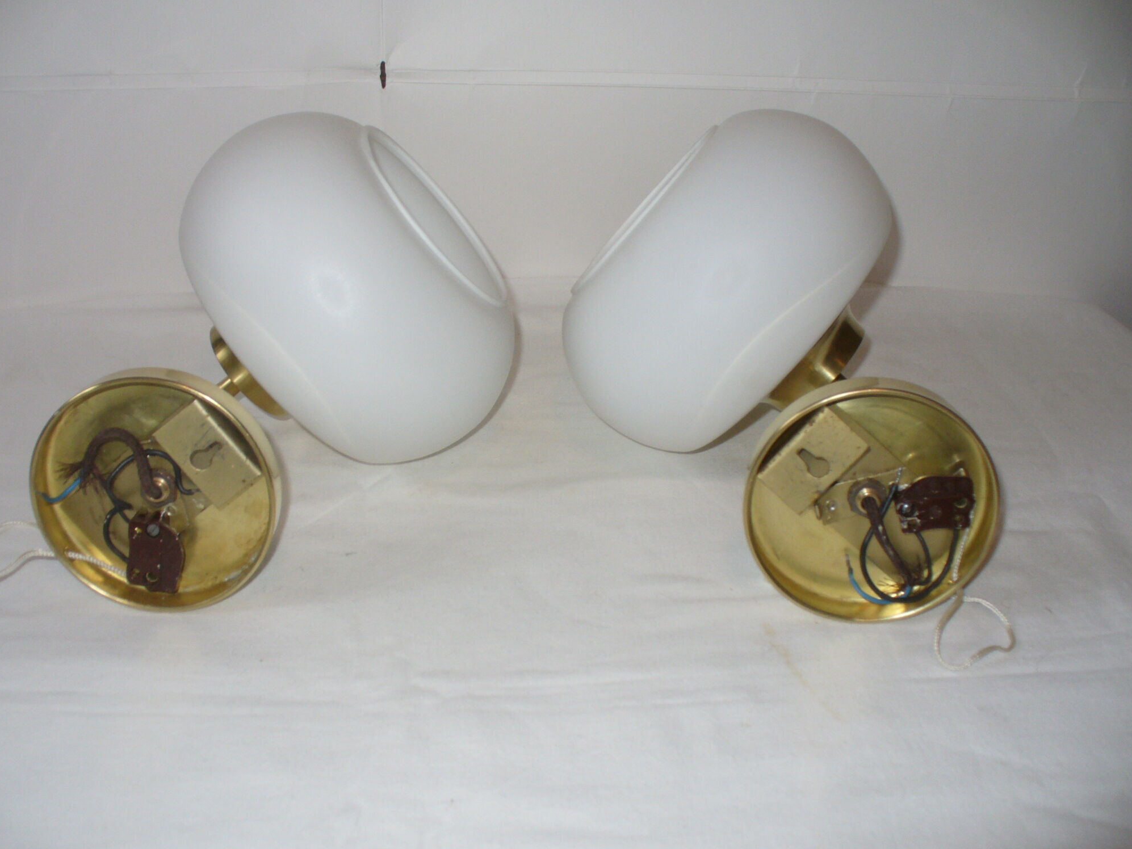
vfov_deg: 37.7
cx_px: 559
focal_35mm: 38
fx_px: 1243
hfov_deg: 49.0
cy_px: 427
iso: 100
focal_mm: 6.1
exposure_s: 1/30
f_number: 2.8
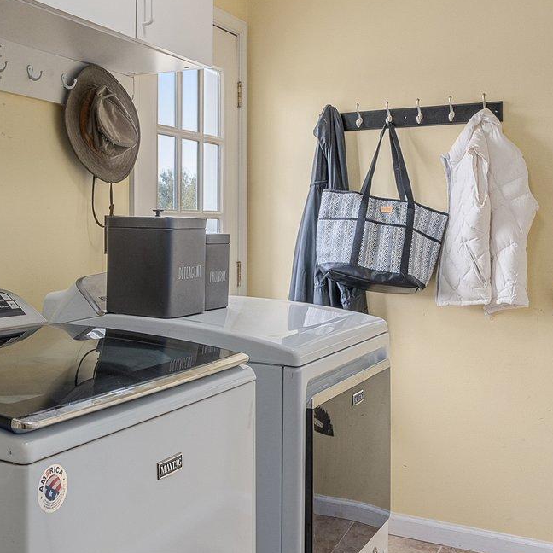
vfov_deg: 39.0
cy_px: 229
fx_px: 777
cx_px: 115
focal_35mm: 43
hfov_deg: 37.8
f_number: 7.1
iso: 320
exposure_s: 1/40
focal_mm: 16
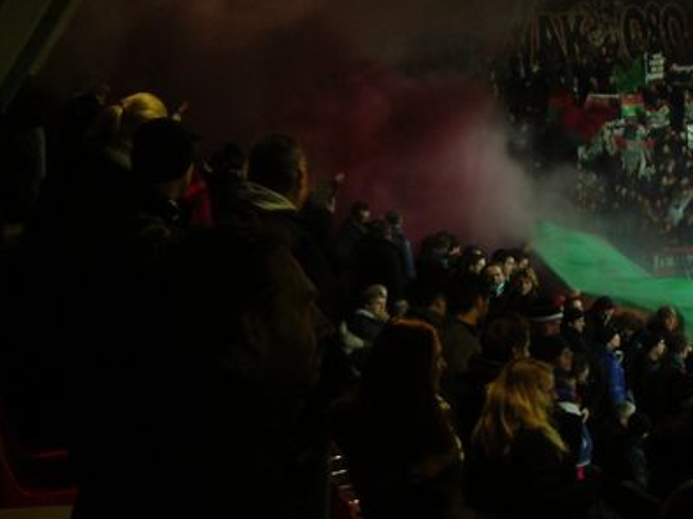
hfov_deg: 15.9
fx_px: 2482
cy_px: 196
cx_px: 260
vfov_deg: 11.9
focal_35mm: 124
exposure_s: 1/8
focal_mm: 14.3
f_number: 4.6
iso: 200
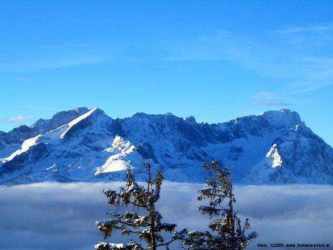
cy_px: 125
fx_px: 846
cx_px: 166
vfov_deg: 16.8
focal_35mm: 88
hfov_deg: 22.3
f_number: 7
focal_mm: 14.6
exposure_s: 1/160
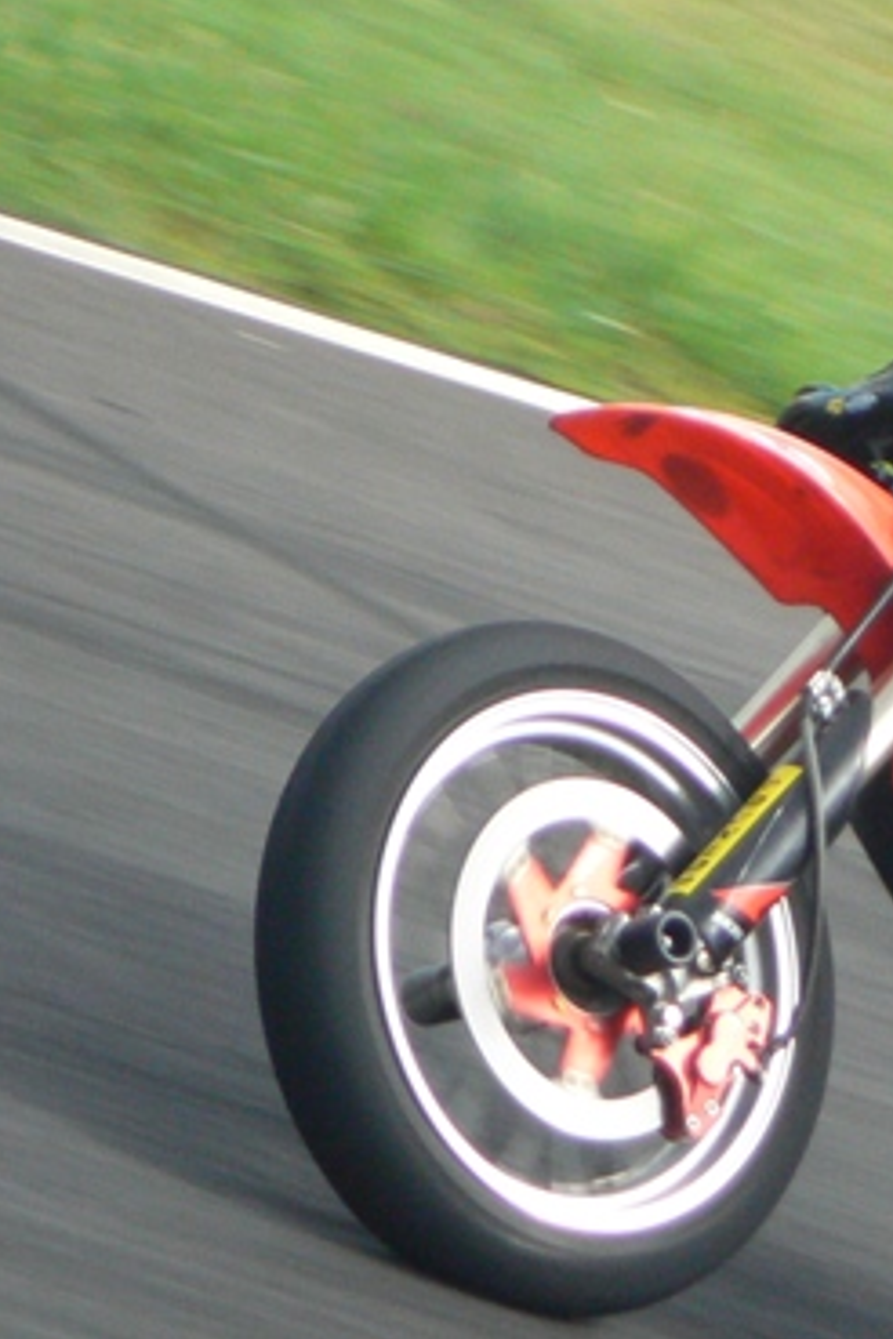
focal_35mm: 347
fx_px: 12910
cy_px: 904
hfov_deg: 3.9
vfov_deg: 5.9
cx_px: 1271
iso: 200
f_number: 3.3
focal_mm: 25.7
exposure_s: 1/400
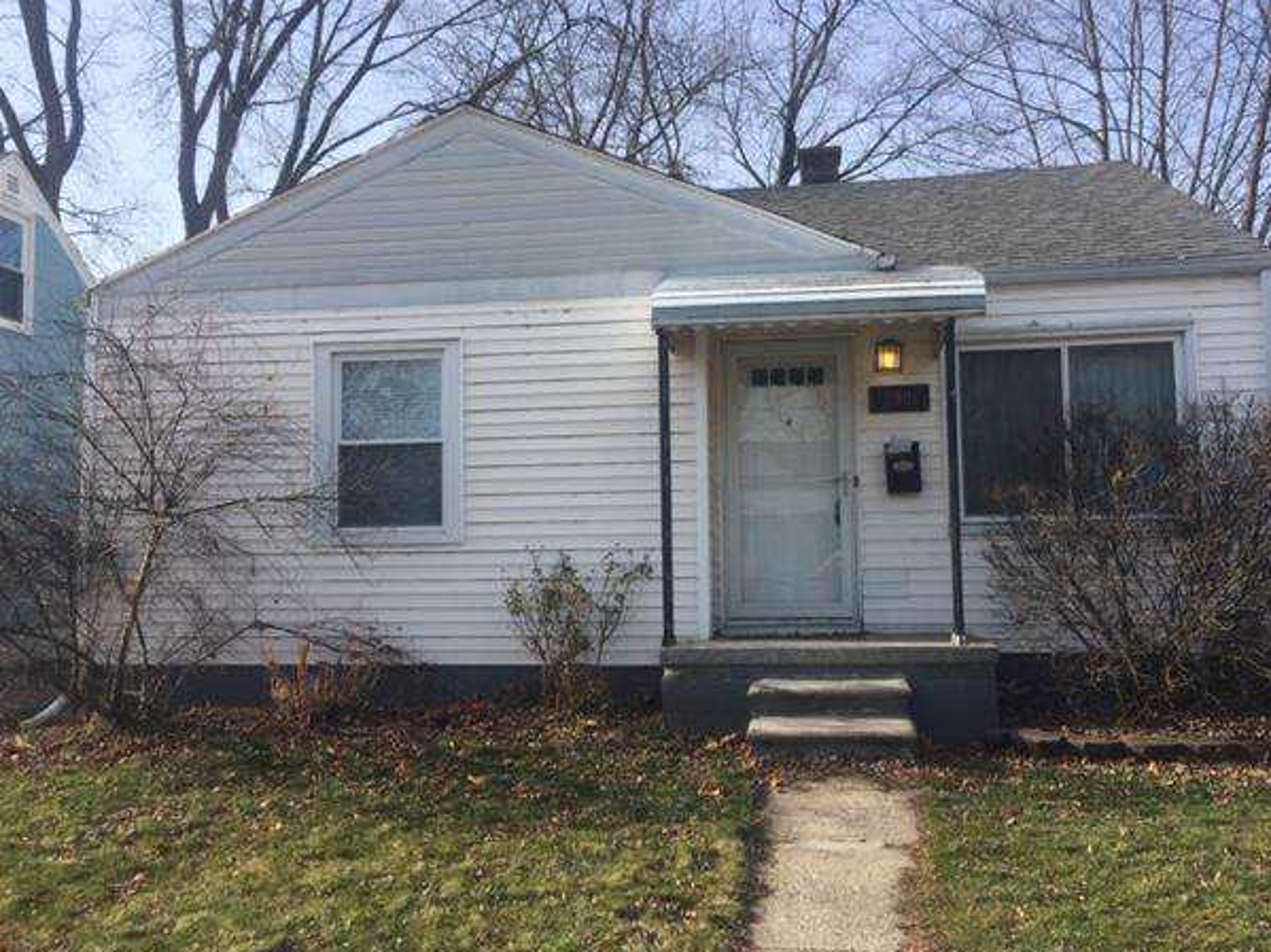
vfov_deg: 45.4
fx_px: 1138
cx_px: 662
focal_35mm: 31
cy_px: 490
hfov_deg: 58.3
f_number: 2.2
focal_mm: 4.15
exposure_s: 1/1199
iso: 32
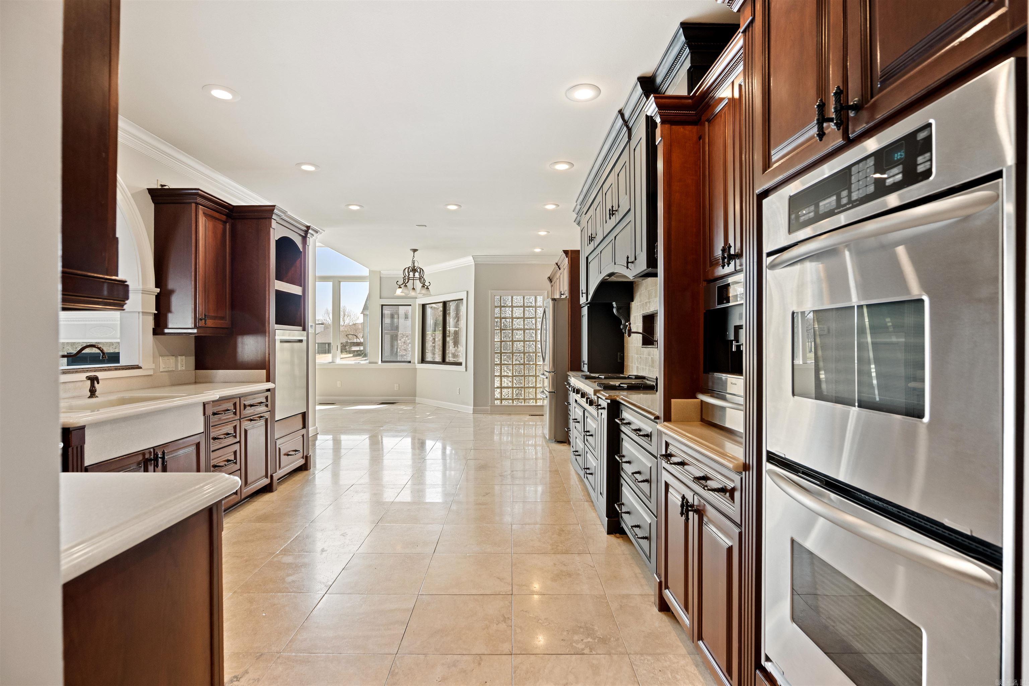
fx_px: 457
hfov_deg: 96.7
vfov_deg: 73.7
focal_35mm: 16
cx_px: 514
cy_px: 343
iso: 1250
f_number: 5.6
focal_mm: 16
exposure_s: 1/20
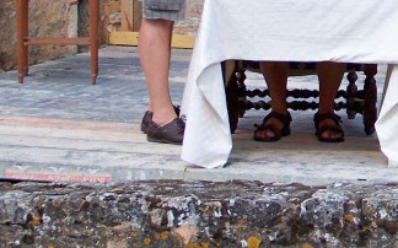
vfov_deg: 6.0
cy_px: -7
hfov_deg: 9.6
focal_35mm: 218
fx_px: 2363
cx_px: 376
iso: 80
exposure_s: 1/320
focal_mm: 13.2
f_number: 3.2
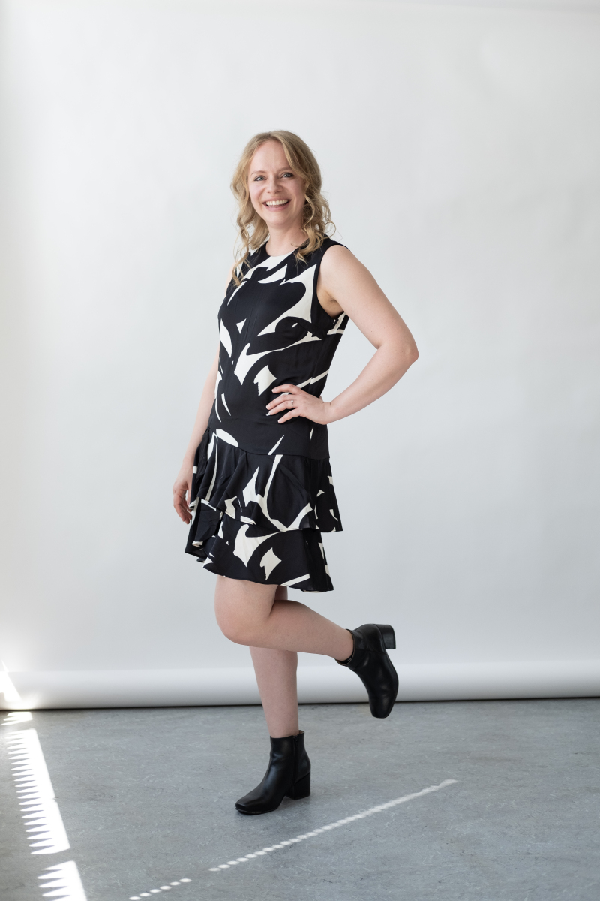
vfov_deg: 37.5
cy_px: 450
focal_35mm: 53
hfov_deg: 25.5
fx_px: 1325
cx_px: 300
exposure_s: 1/1000
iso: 250
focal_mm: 35
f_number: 2
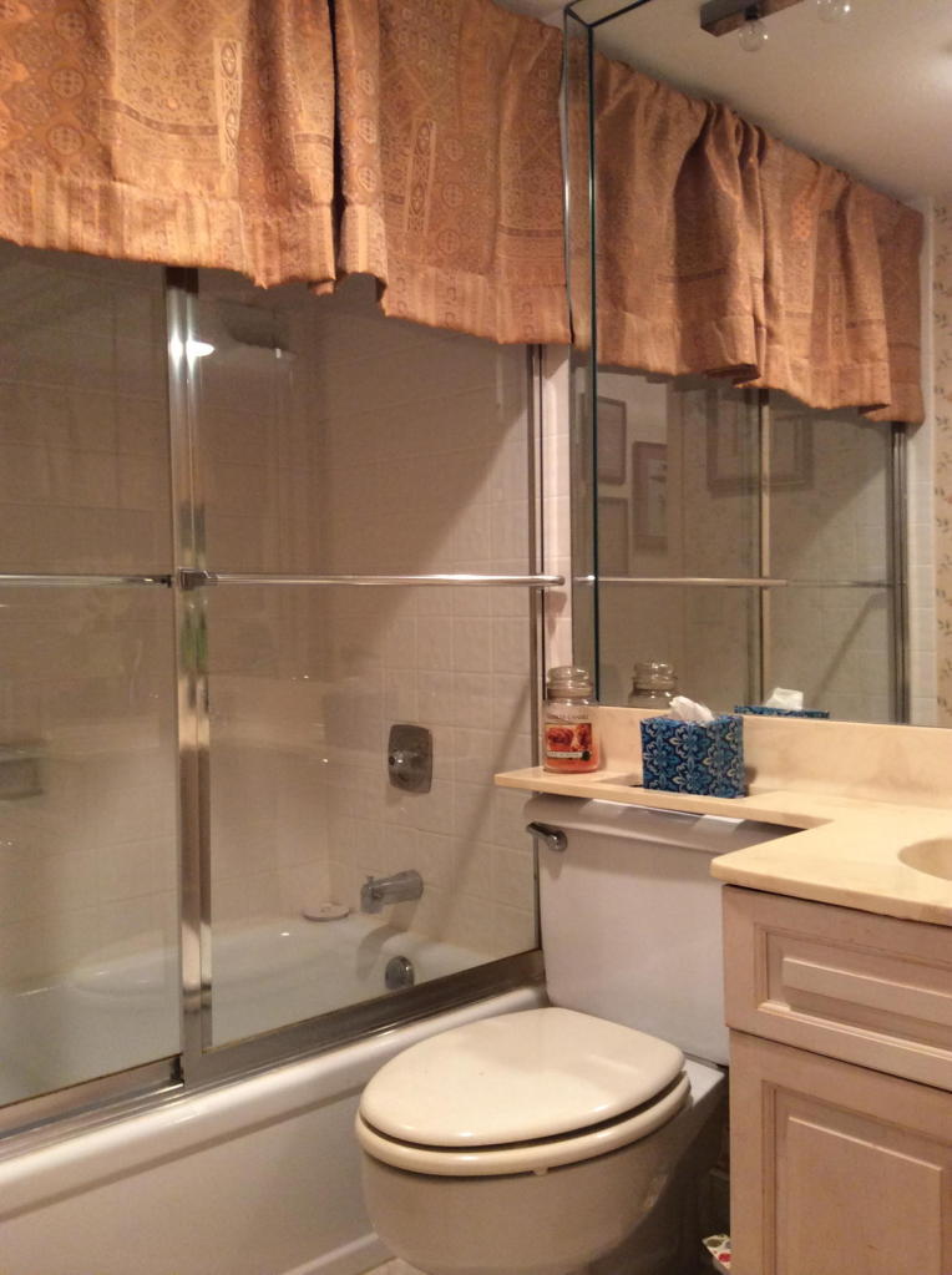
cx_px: 476
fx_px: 1213
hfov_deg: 42.8
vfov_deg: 55.4
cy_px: 638
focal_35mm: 33
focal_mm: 3.3
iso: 80
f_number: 2.4
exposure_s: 1/24
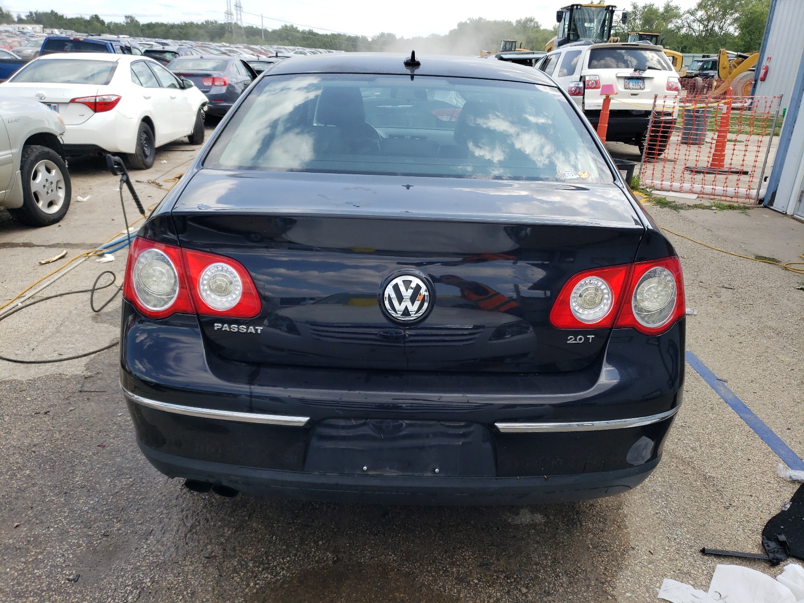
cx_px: 402
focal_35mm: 26
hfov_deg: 67.3
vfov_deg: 53.1
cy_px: 302
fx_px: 604
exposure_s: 1/1250
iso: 50
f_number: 1.5
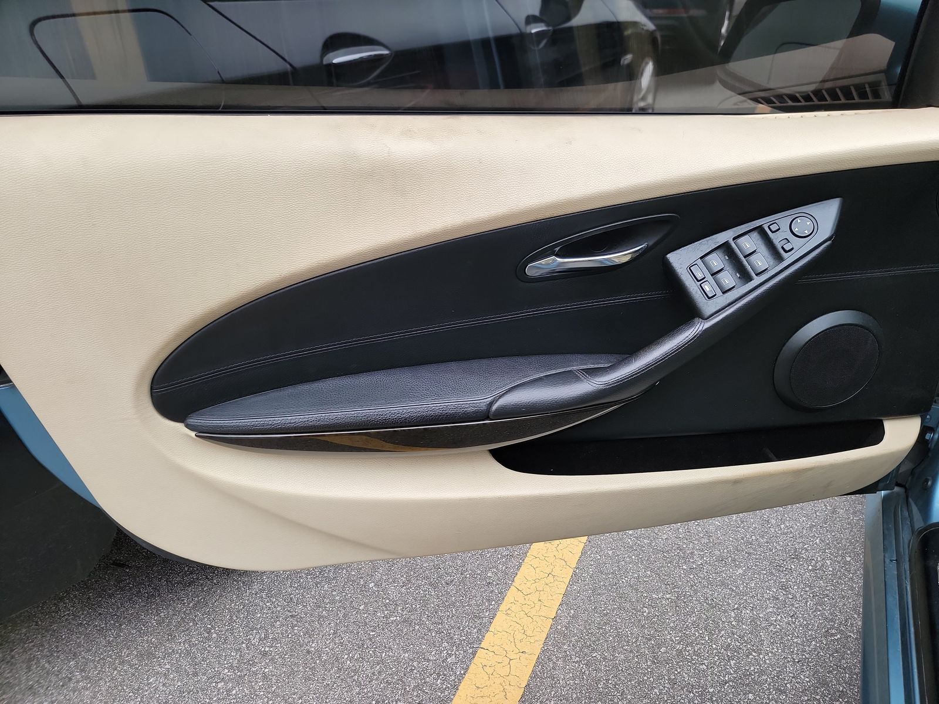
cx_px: 470
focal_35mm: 24
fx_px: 651
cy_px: 352
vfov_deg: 56.8
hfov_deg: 71.6
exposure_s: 1/119
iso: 67
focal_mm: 6.7
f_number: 1.8
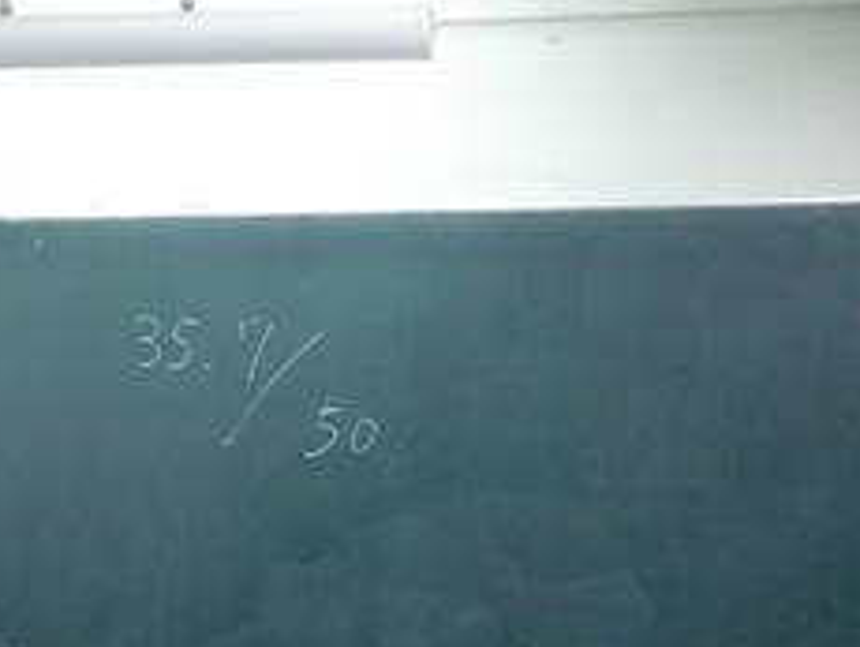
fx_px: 4303
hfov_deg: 11.3
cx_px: 30
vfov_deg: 8.6
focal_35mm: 173
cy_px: 539
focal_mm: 16
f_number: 4.8
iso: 400
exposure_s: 1/25
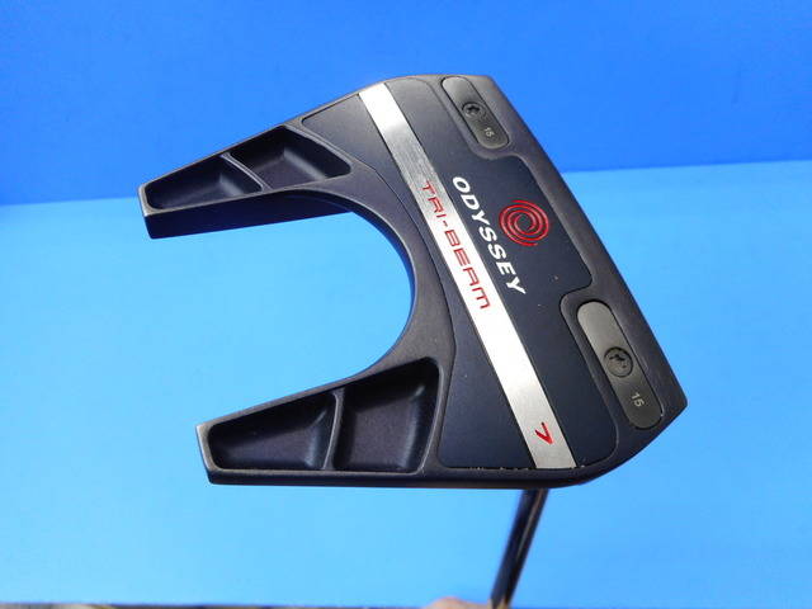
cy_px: 304
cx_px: 406
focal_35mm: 25
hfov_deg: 69.4
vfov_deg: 54.9
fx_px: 586
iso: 140
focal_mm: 4.5
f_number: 3.7
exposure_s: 1/30
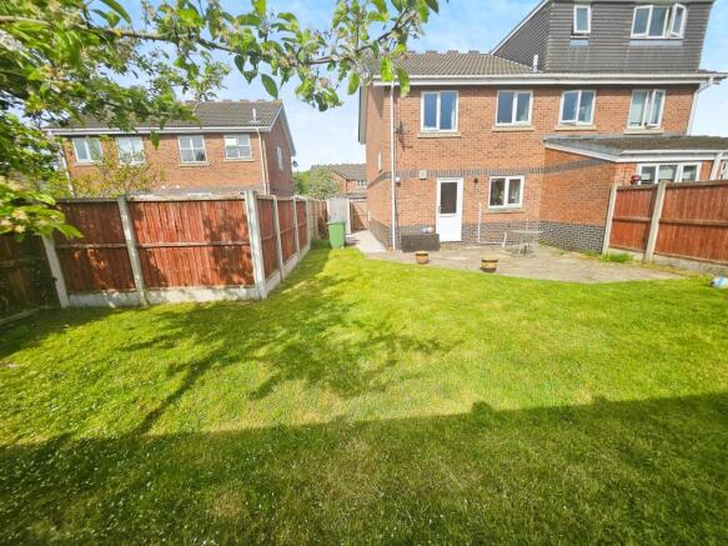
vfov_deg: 89.9
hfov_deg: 106.2
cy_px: 273
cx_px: 364
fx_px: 273
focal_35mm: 13
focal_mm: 1.7
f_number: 2.2
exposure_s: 1/1186
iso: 32
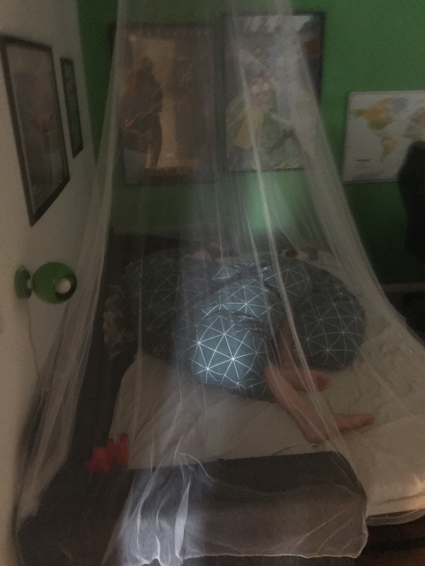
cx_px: 212
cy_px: 283
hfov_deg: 48.2
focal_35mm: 29
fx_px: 475
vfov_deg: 61.7
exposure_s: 1/4
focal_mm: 4.15
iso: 800
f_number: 2.2
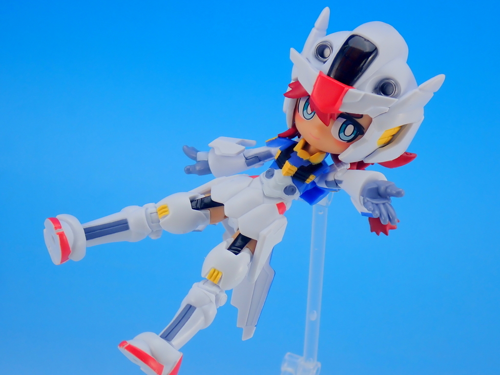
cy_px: 188
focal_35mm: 100
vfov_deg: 14.8
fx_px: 1444
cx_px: 250
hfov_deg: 19.6
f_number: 4.9
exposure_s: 1/15
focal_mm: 18
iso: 100
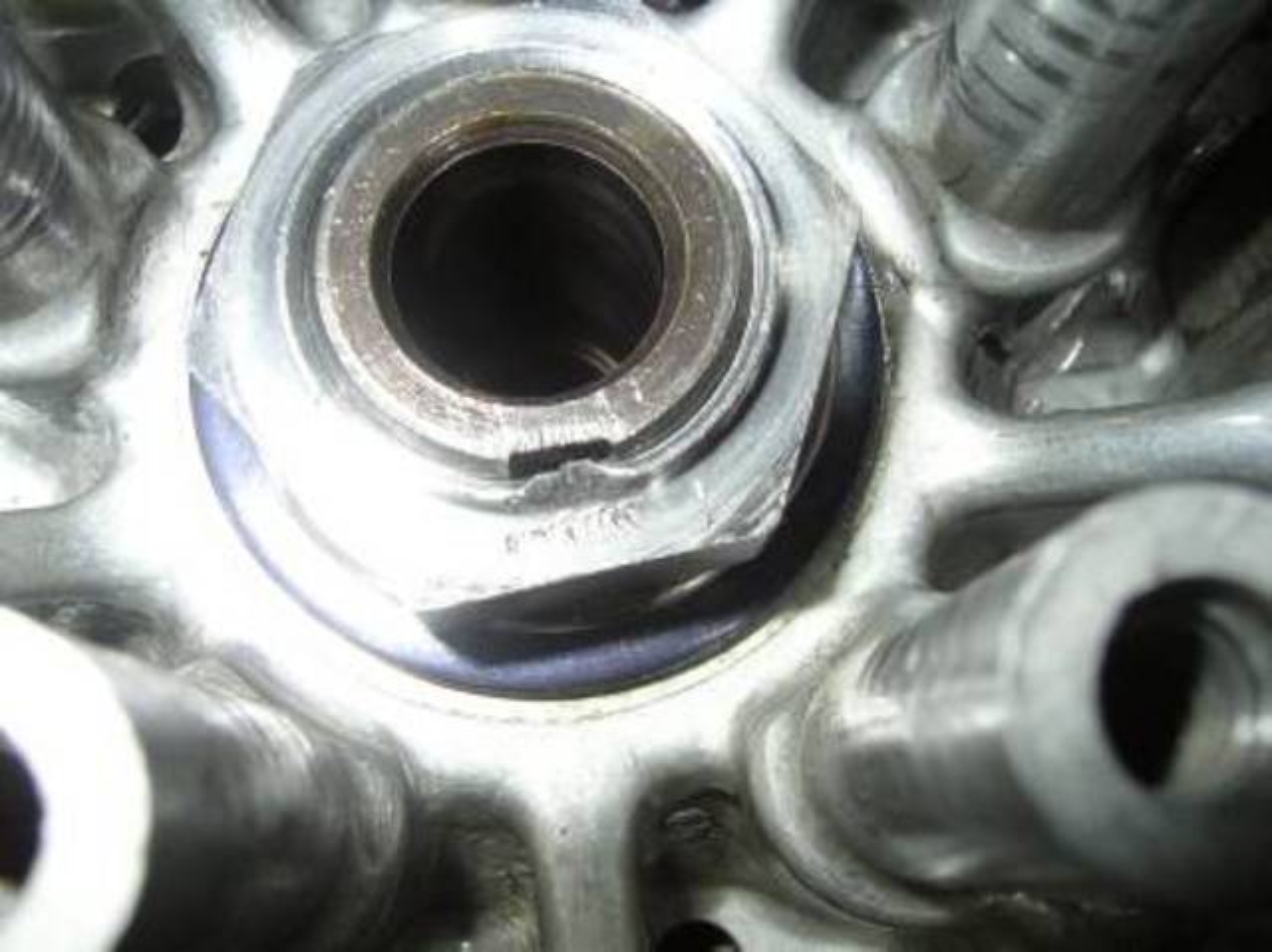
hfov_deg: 51.4
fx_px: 1322
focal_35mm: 36
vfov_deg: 39.6
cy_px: 476
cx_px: 636
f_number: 4.8
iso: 100
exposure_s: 1/30
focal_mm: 5.6
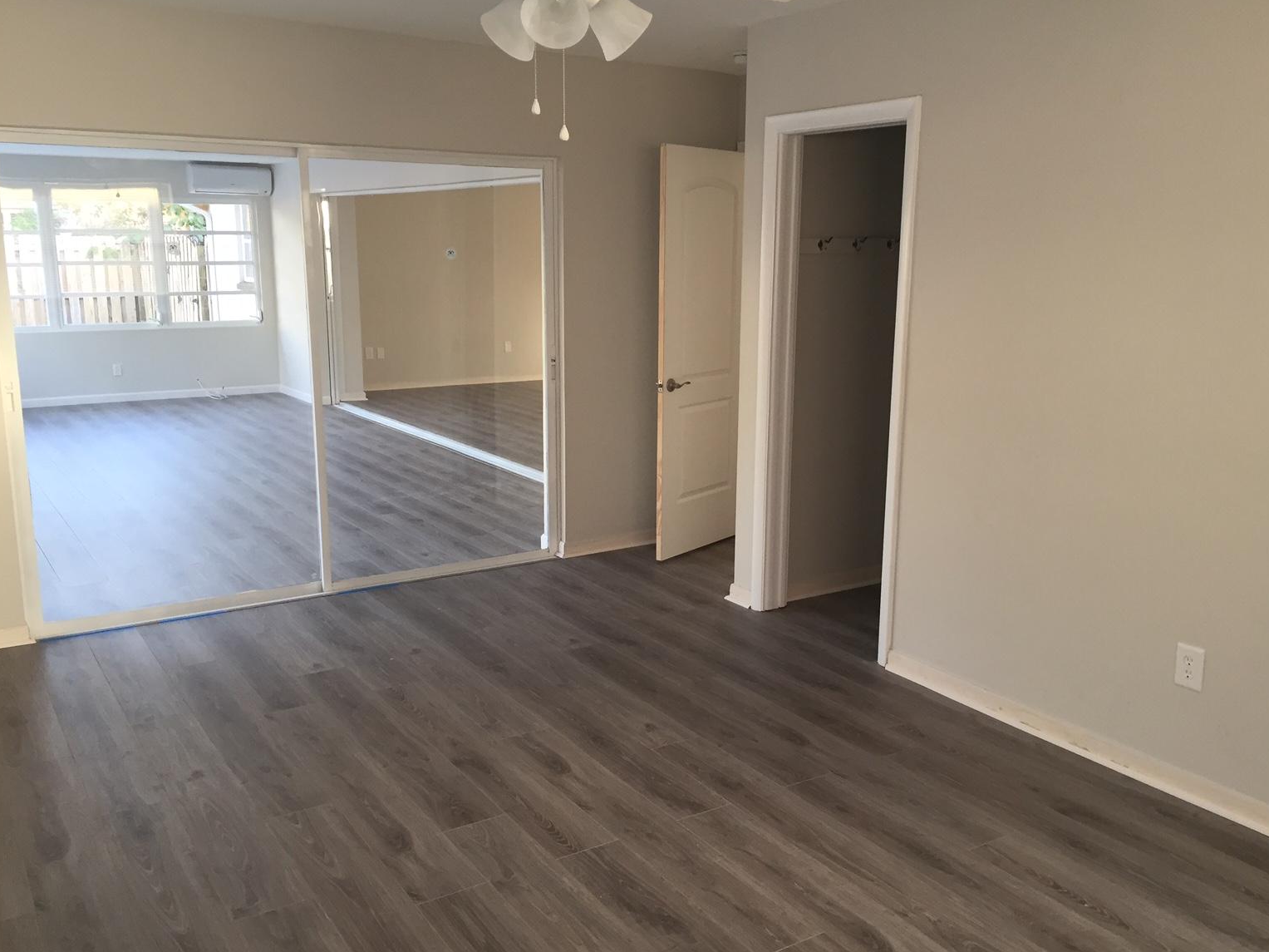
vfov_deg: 45.4
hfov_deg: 58.3
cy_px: 491
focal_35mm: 31
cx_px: 655
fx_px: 1136
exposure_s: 1/30
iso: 32
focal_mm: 4.15
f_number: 2.2
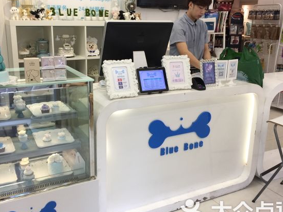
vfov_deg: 38.6
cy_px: 103
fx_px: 302
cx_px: 129
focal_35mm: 37
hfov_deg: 50.1
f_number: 2.2
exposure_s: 1/33
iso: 32
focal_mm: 4.15
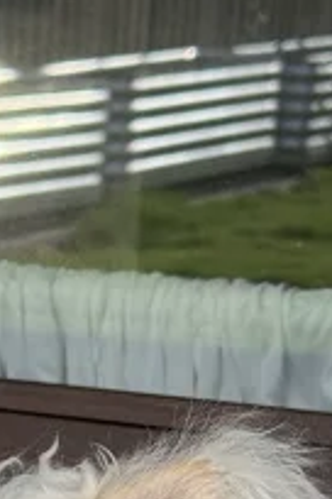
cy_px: 807
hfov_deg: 7.6
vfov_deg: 11.1
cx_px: -251
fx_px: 2434
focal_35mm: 176
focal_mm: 6.76
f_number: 1.78
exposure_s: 1/1931
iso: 64
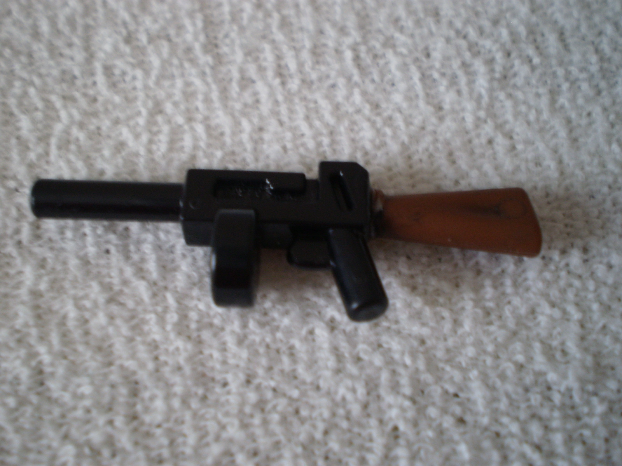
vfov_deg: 34.3
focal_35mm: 42
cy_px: 233
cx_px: 311
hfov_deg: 44.8
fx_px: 755
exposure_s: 1/6
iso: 125
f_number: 3.5
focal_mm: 7.4
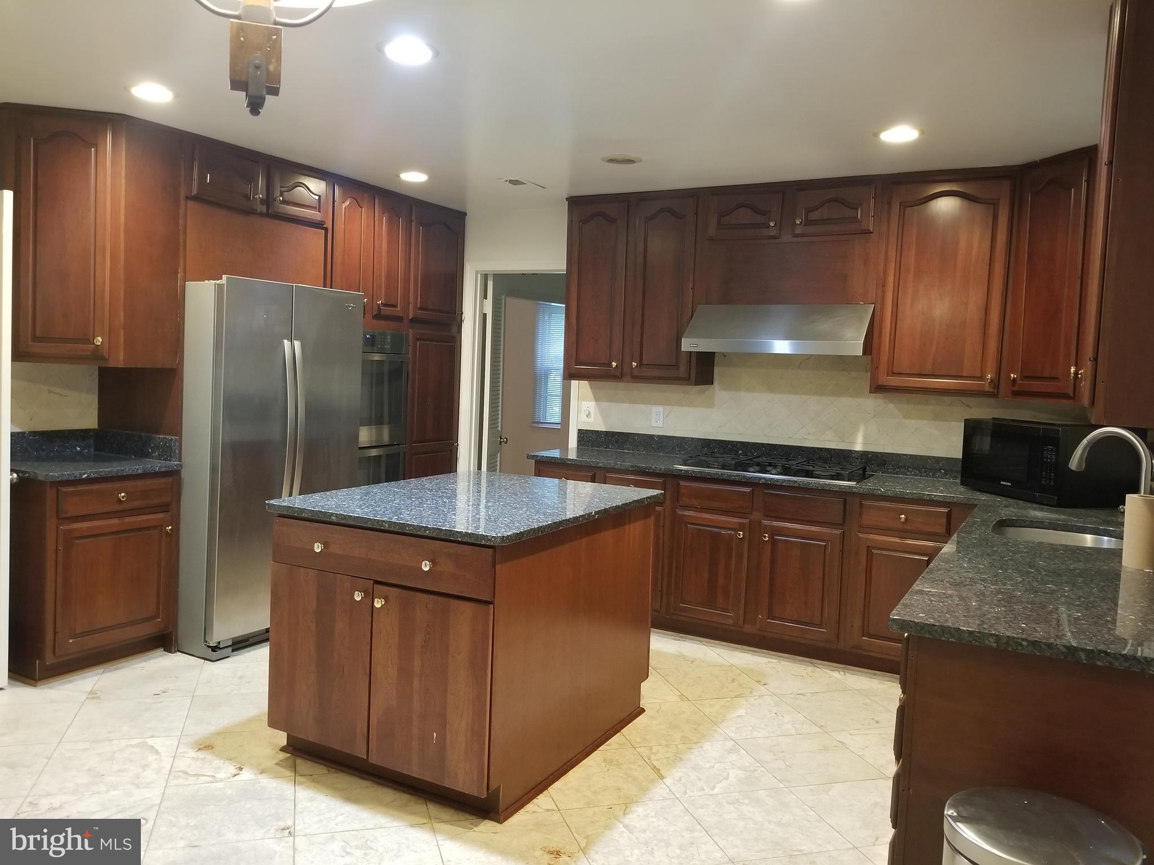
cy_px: 432
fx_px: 867
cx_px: 577
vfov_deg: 53.1
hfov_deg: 67.3
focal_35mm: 26
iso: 250
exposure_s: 1/15
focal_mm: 4.25
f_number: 1.7
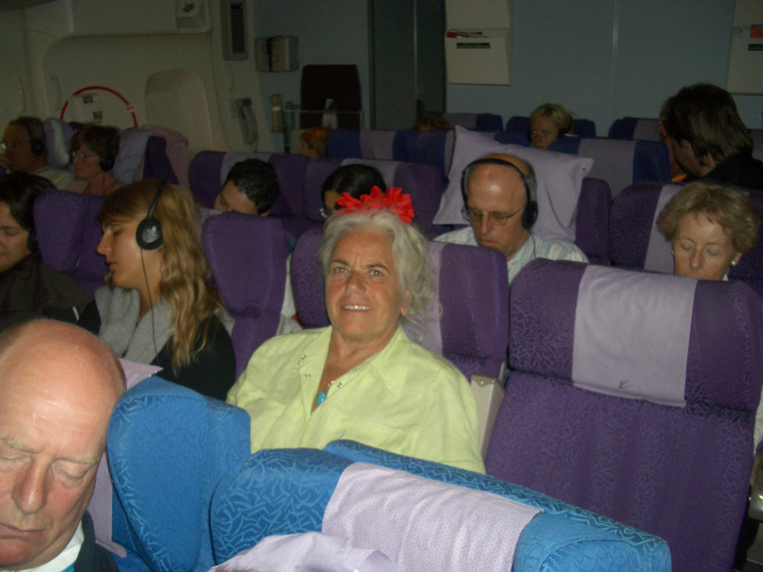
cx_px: 382
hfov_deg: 52.6
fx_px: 771
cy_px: 286
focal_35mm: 35
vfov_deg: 40.7
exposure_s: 1/60
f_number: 2.6
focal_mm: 5.8
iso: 100
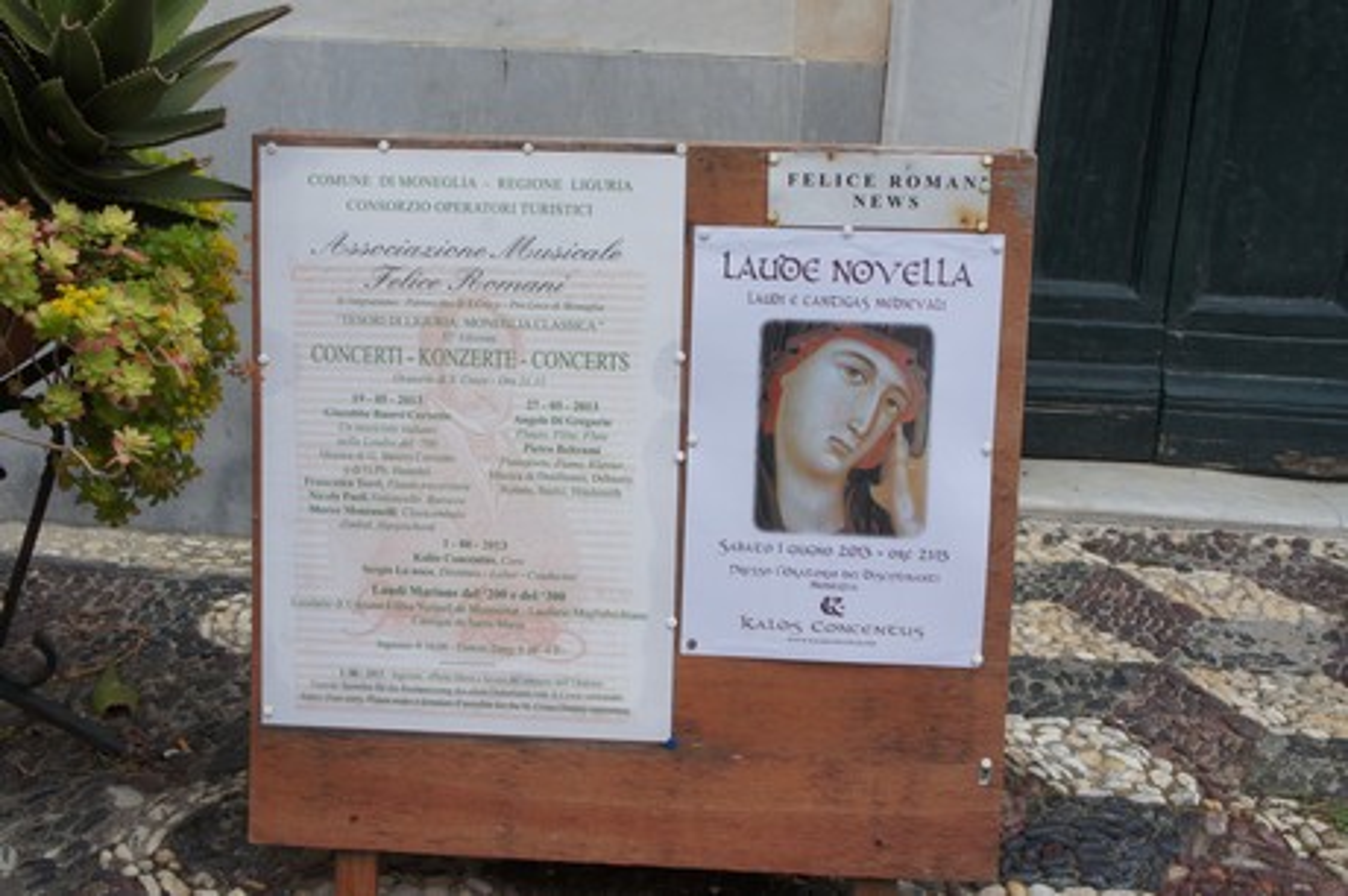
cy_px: 448
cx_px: 674
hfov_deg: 51.3
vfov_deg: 35.4
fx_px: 1403
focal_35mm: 38
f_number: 11
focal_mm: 25
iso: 400
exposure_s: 1/200
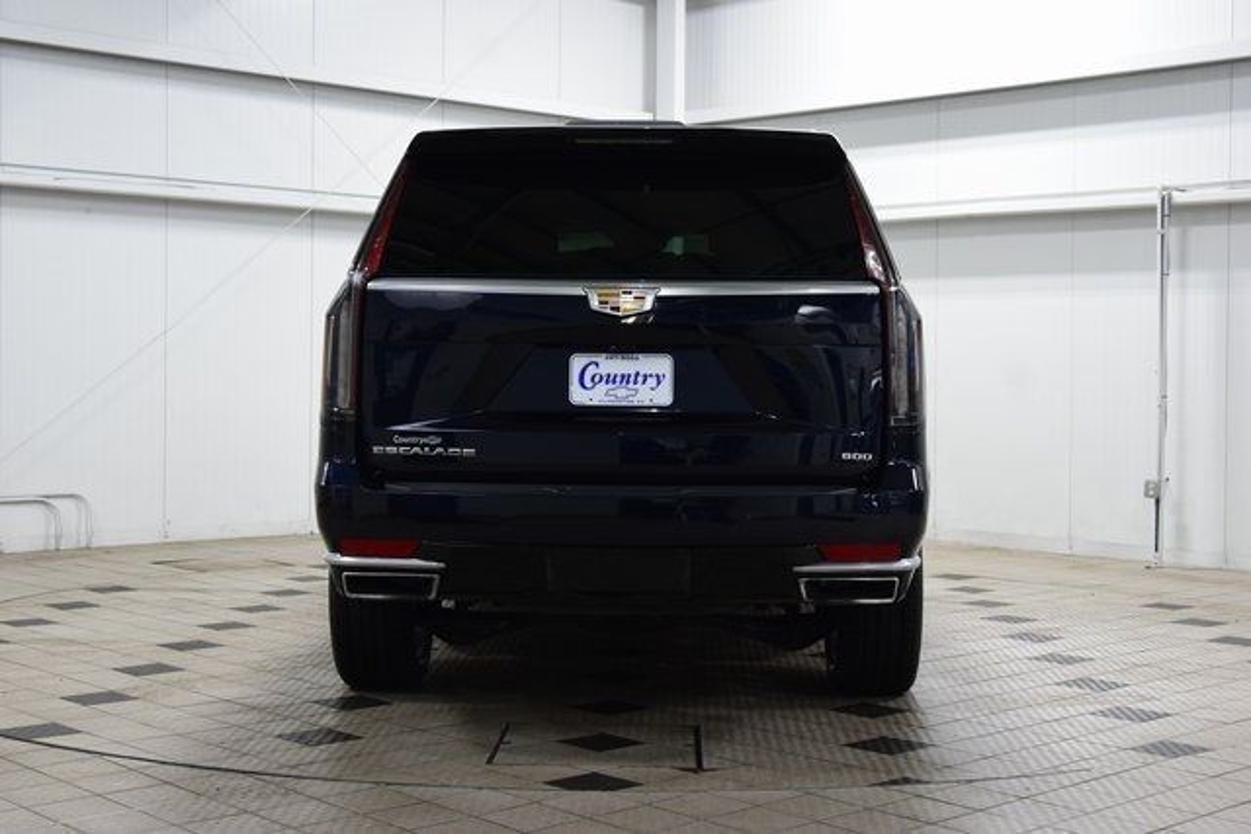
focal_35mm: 52
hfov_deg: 37.8
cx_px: 626
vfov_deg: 25.8
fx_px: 1825
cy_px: 417
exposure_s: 1/60
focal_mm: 35
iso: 1600
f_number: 5.6
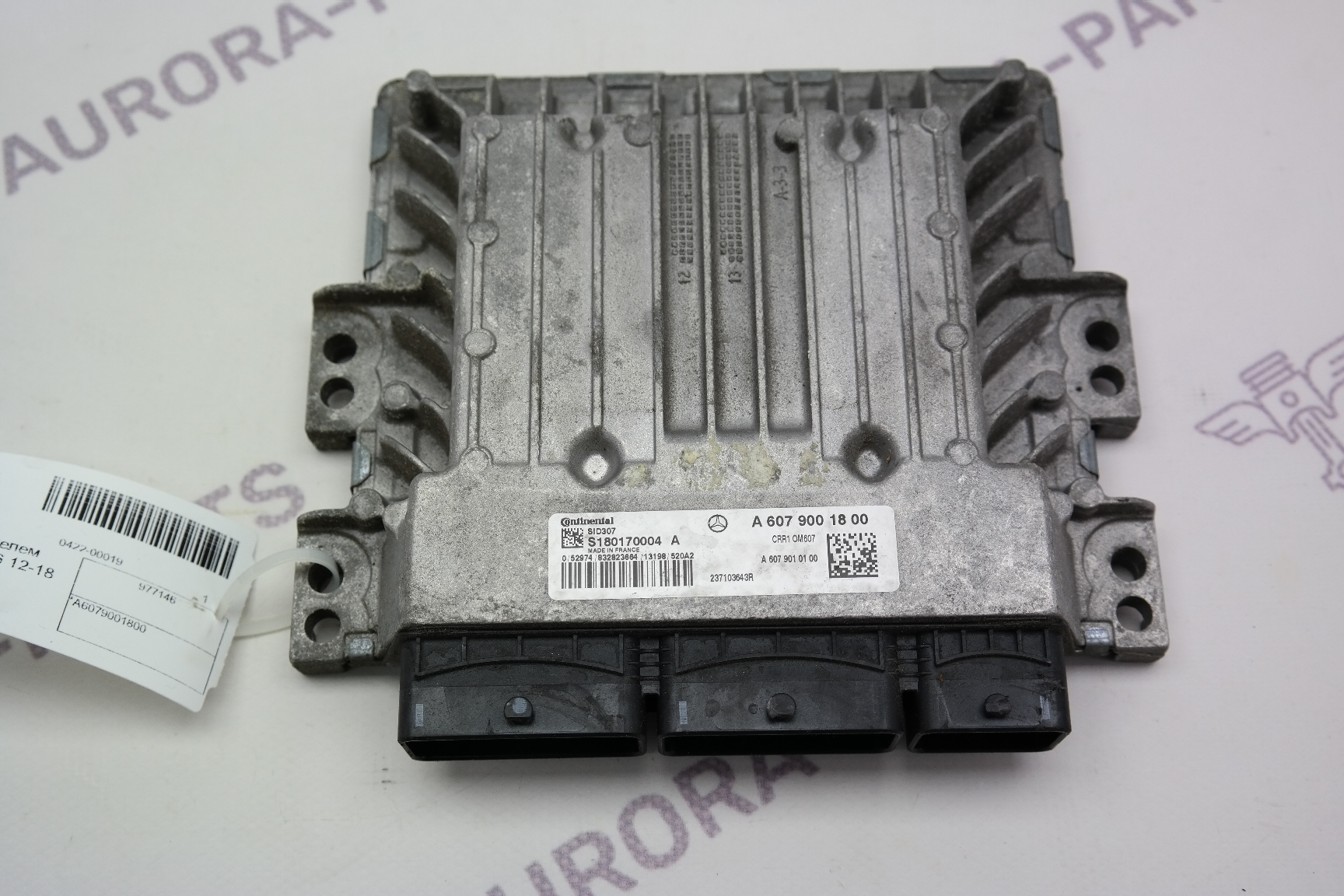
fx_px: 1717
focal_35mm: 46
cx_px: 672
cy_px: 448
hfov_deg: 42.7
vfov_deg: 29.2
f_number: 4.5
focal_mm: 30
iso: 200
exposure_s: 1/100
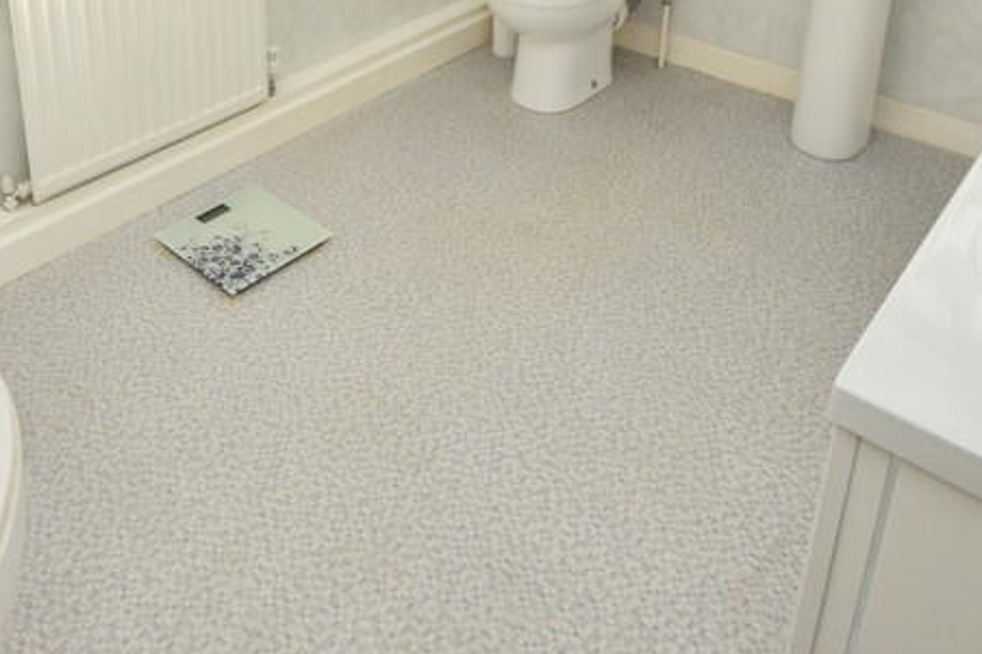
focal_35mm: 34
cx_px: 363
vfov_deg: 33.5
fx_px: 927
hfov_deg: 55.1
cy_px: -77
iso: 100
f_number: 7.1
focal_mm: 10
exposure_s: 1/200
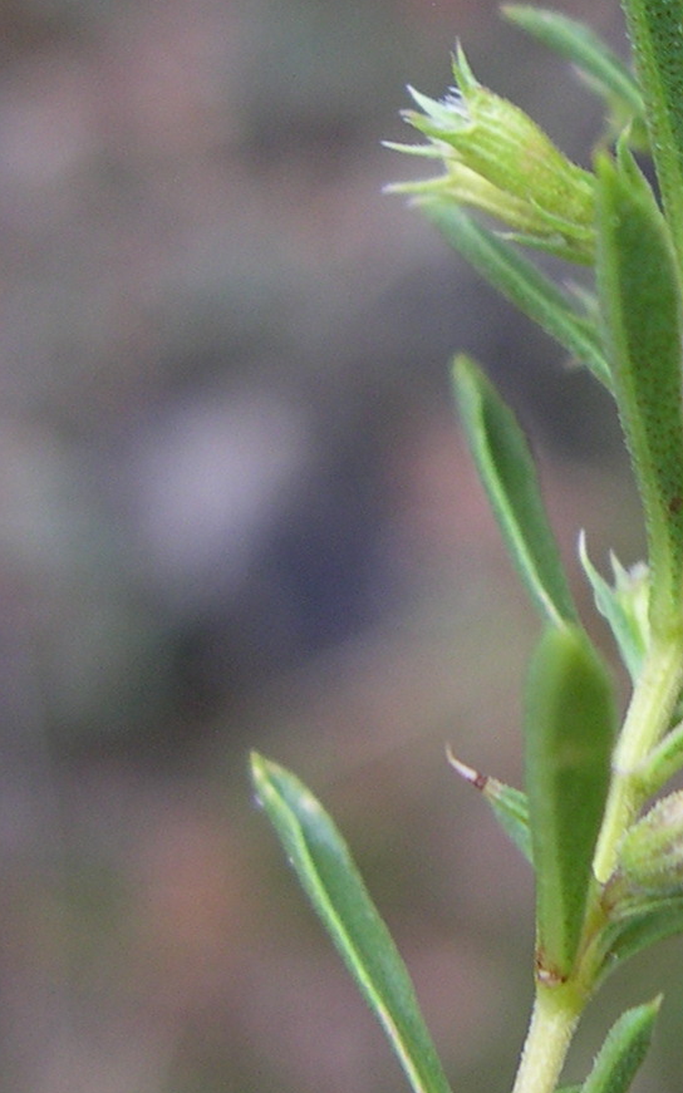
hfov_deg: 17.1
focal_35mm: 74
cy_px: 545
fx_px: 2205
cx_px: 732
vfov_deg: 27.9
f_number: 2.8
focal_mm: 8
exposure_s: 1/35
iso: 100
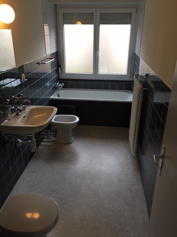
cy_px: 118
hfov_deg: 48.2
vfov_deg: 61.7
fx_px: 198
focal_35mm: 29
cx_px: 88
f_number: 2.2
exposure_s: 1/33
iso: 100
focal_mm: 4.15
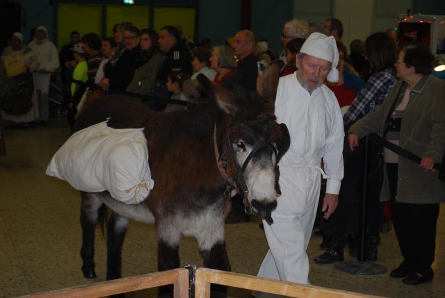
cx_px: 222
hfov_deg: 28.0
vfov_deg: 19.0
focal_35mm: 72
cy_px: 149
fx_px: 891
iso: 280
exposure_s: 1/60
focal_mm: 48
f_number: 5.6
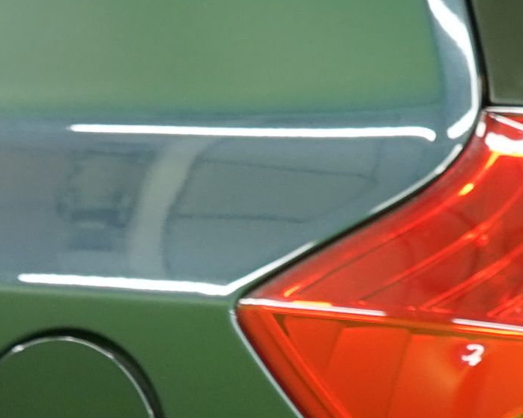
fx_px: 3497
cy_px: 674
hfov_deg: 8.5
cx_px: 69
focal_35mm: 226
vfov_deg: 6.7
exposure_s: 1/13
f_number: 5.6
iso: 320
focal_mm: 28
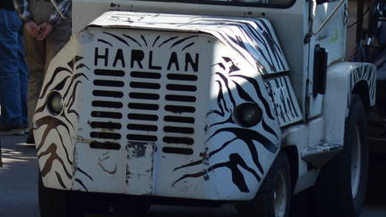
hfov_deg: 5.4
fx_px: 4073
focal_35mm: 398
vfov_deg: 3.0
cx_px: -9
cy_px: -56
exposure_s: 1/500
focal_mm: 70
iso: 280
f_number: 5.6
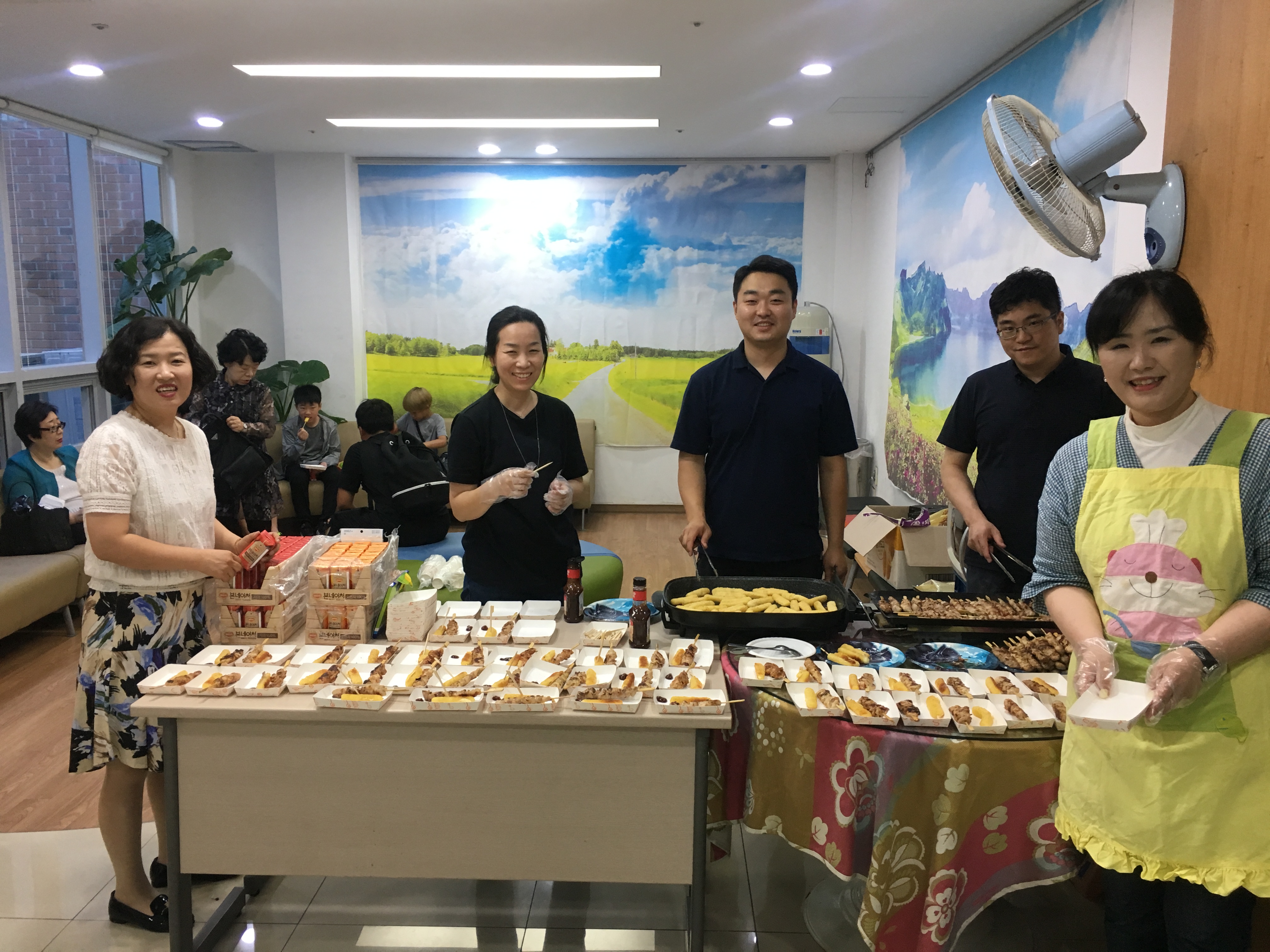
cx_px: 635
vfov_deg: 48.2
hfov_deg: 61.7
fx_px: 1064
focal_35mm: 29
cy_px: 476
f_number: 2.2
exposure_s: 1/30
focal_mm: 4.15
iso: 40
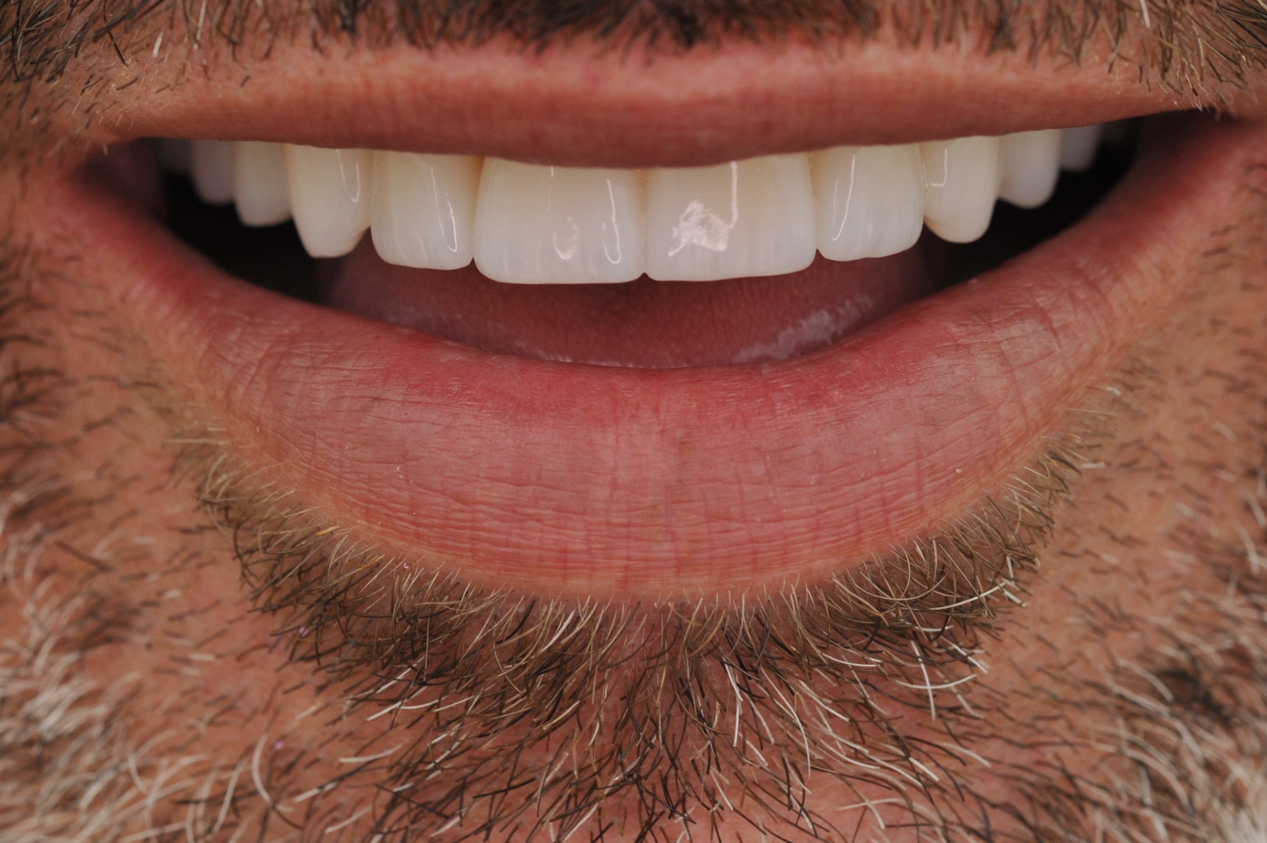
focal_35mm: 107
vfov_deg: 12.8
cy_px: 273
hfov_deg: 19.1
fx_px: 3763
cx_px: 598
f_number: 8
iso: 1000
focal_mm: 60
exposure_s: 1/100
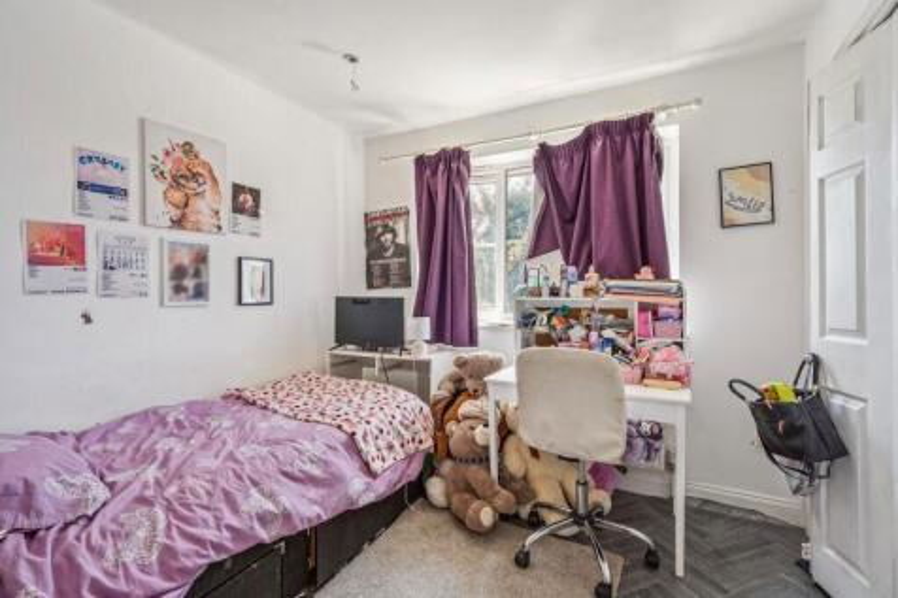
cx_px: 449
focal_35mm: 16
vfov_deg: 73.7
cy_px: 299
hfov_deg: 96.8
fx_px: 399
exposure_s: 1/40
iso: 640
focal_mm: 16
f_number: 5.6
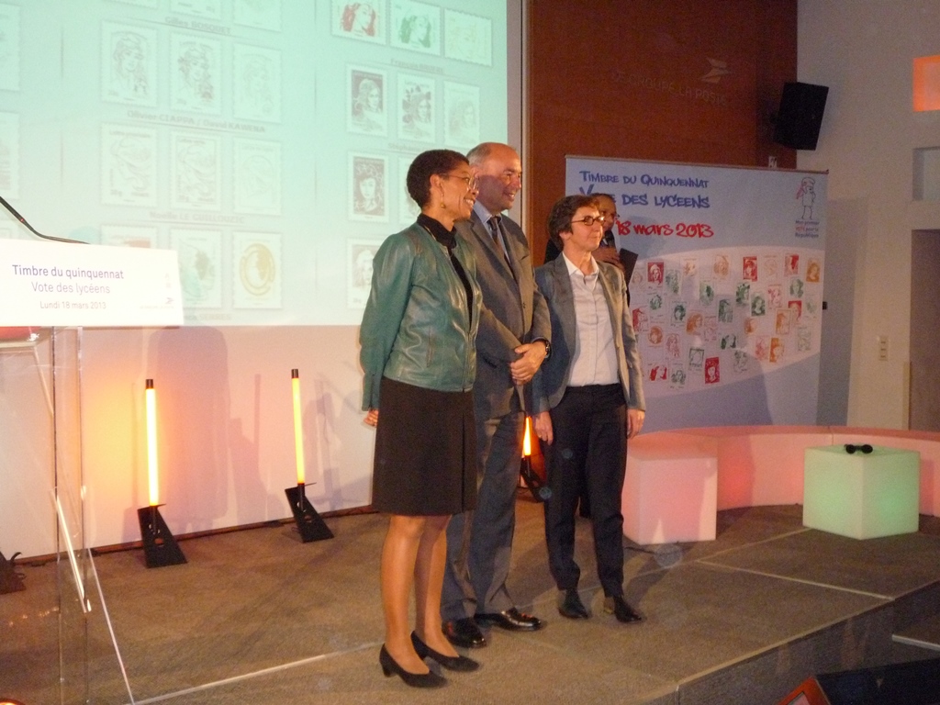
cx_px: 470
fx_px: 1195
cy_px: 352
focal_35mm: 44
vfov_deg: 32.9
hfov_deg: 42.9
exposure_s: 1/40
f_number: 4.3
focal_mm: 7.8
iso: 640
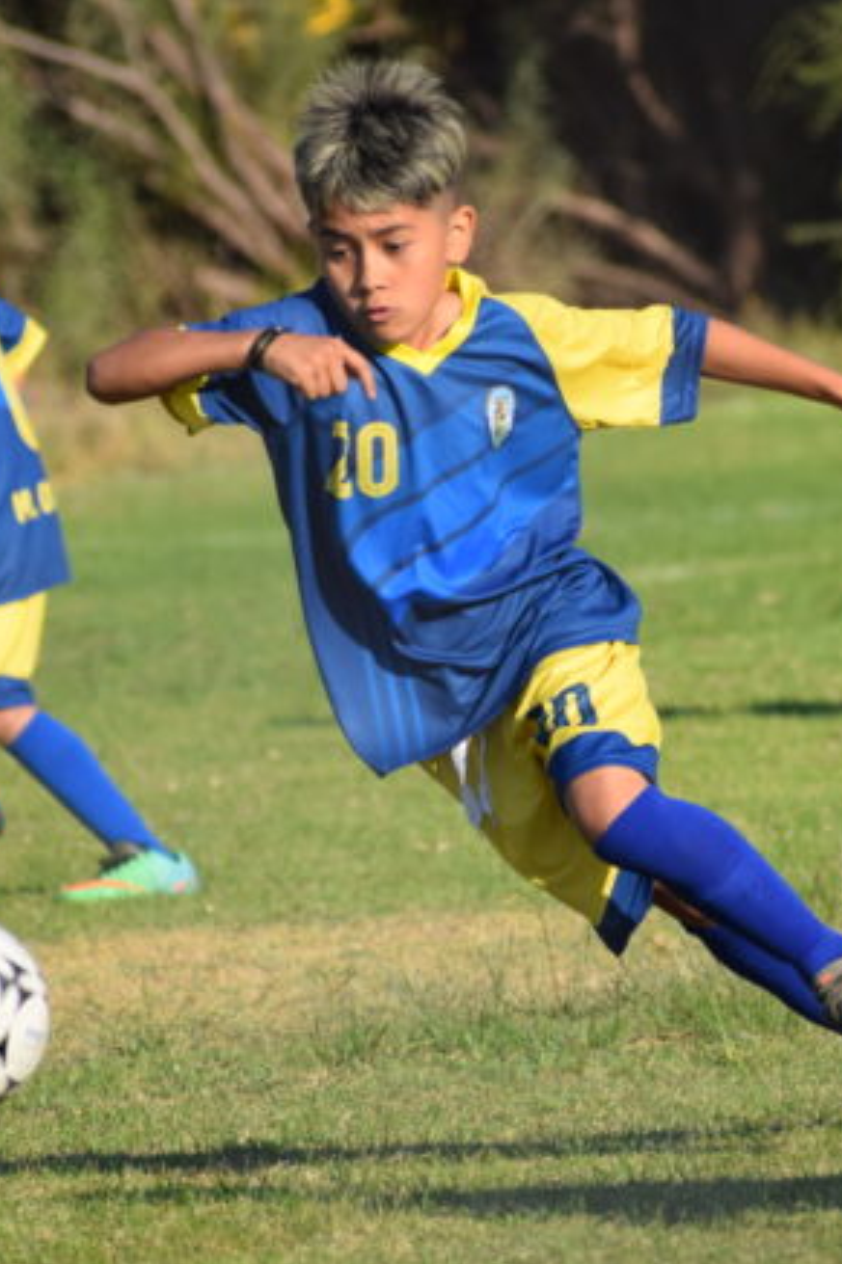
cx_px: 422
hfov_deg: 2.3
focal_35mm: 607
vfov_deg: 3.4
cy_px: 668
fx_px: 21311
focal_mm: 230
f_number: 6.3
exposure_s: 1/1600
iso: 400
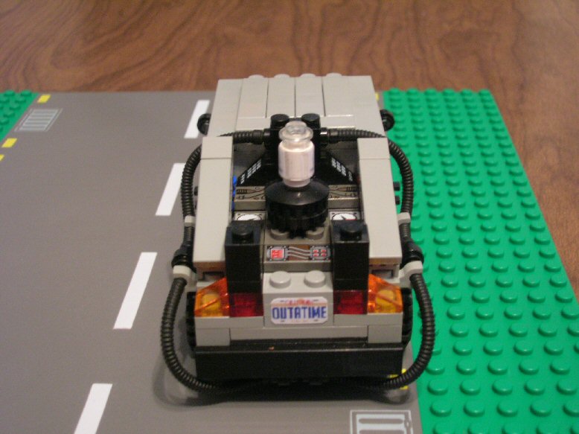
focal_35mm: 50
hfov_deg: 38.2
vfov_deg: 29.1
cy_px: 217
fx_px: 836
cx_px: 290
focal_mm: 8.4
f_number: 3.3
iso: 200
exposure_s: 1/3.1
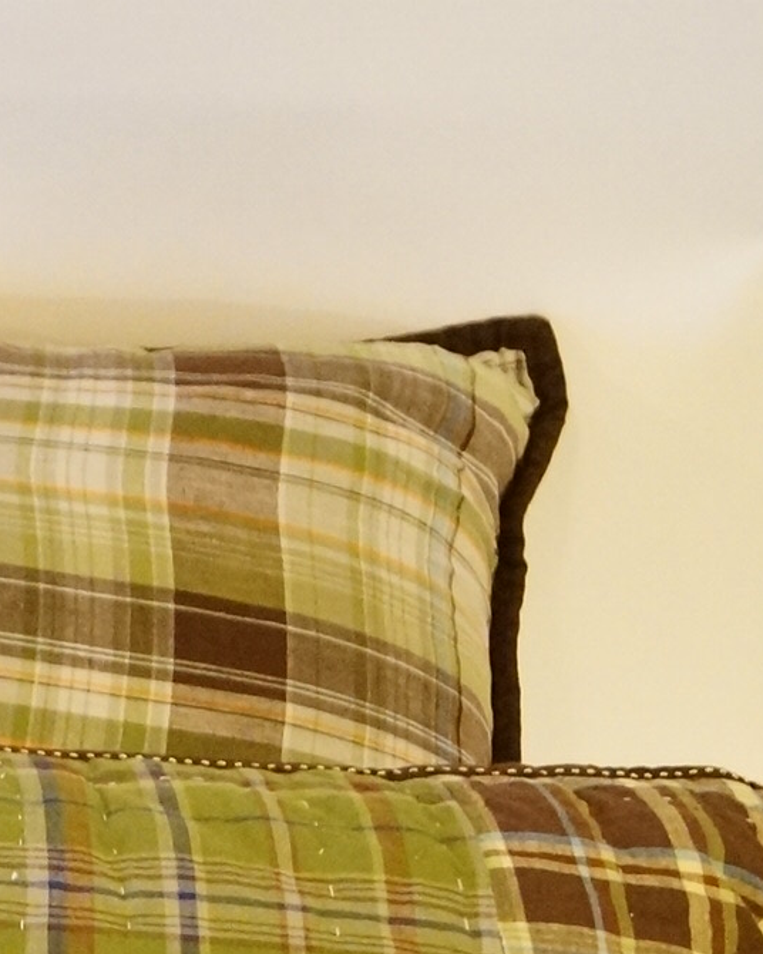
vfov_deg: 16.5
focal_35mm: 113
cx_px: -215
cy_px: 1037
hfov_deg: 13.2
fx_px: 3190
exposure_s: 1/40
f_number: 4
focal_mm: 22
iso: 3200
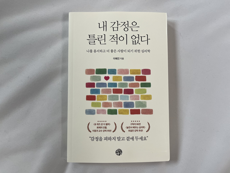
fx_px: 173
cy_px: 86
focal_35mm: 26
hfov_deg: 67.3
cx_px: 115
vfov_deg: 53.1
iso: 64
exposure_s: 1/60
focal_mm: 5.1
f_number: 1.6
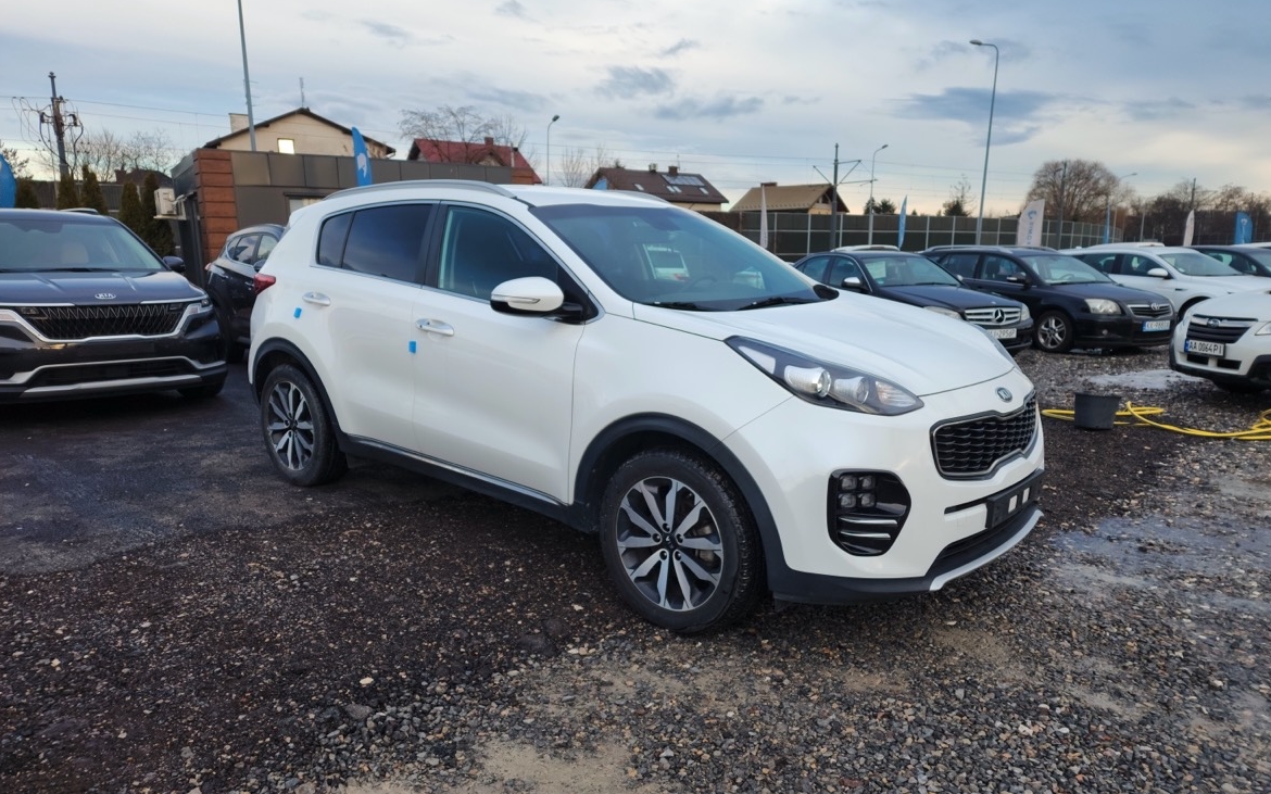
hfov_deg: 72.5
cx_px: 650
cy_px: 429
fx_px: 866
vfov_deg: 49.2
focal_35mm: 25
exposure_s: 1/120
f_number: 1.8
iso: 25
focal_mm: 6.4
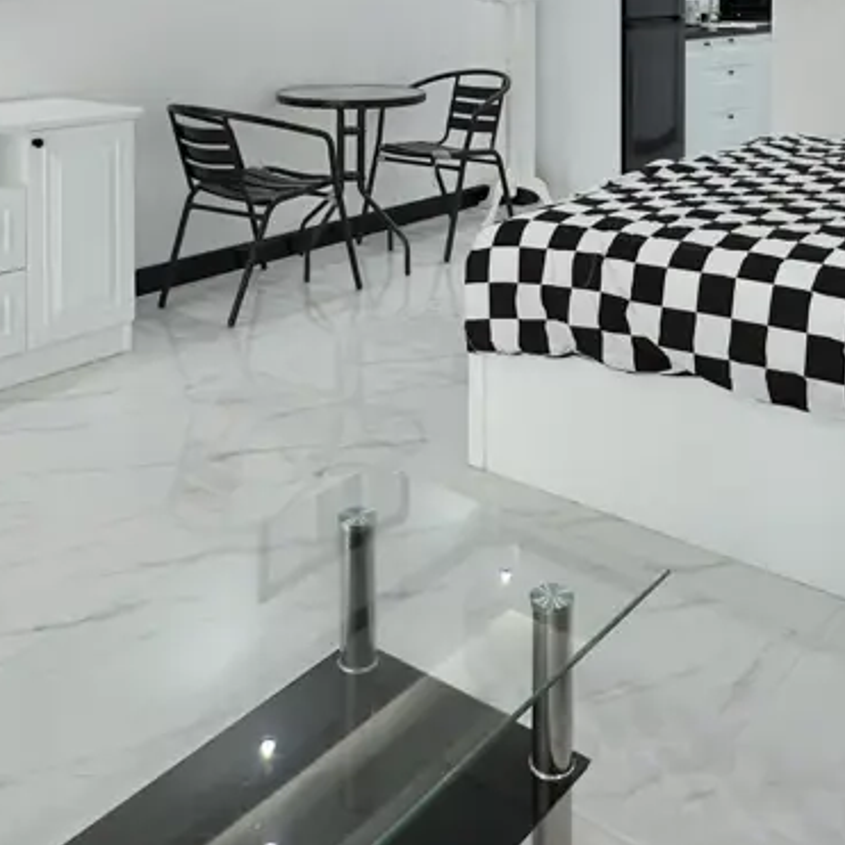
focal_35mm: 40
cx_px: 476
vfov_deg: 37.2
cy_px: -9
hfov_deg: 41.8
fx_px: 1105
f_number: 2.2
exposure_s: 1/100
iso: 100
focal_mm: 2.22
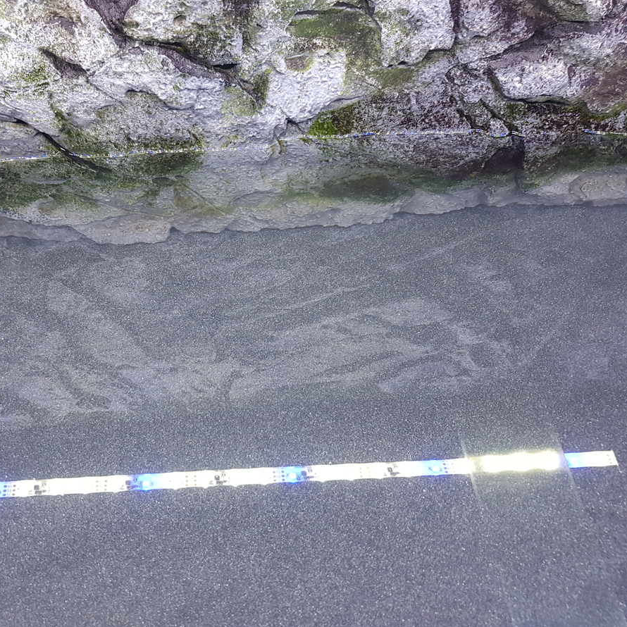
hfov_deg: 52.0
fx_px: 635
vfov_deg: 52.5
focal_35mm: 31
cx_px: 236
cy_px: 311
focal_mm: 4.2
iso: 125
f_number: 1.7
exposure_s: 1/50
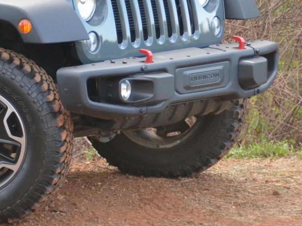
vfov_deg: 4.2
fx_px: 3114
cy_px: -2
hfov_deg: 5.5
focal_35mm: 357
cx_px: -128
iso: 1400
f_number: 5
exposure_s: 1/500
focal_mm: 82
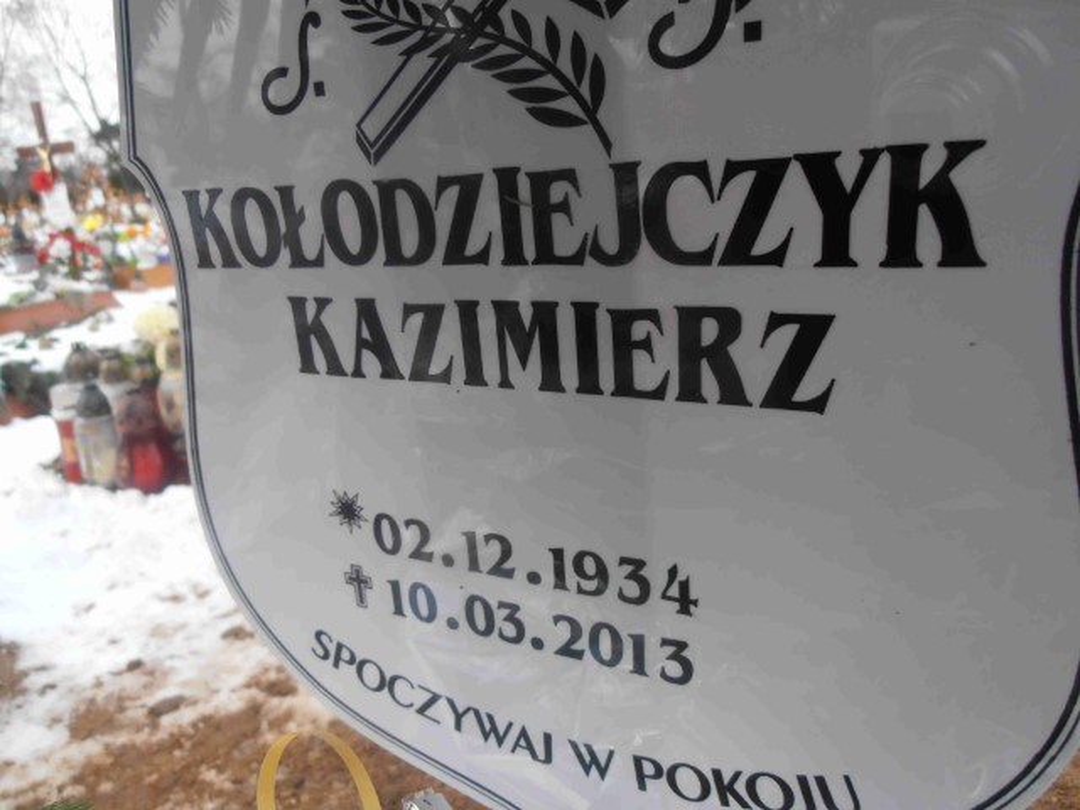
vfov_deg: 56.8
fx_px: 749
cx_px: 540
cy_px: 405
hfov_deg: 71.6
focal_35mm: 24
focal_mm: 4.2
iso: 80
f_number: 3
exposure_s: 1/400
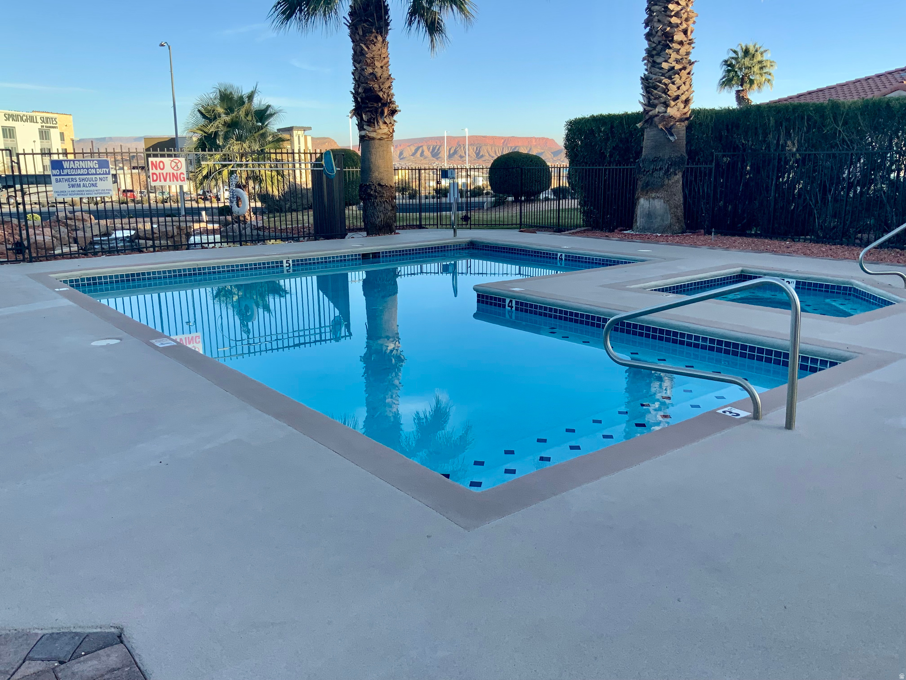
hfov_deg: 61.7
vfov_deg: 48.2
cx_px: 453
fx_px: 759
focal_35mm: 29
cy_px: 340
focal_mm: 3
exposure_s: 1/473
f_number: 1.8
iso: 16
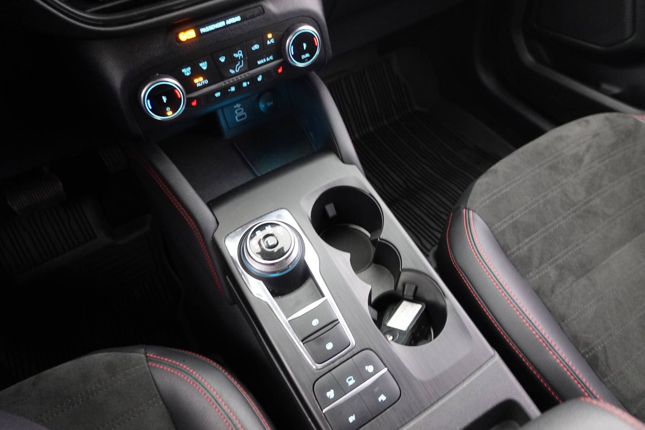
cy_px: 215
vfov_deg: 53.1
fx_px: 430
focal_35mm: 24
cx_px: 322
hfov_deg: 73.7
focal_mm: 9.4
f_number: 1.8
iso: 1250
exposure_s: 1/8
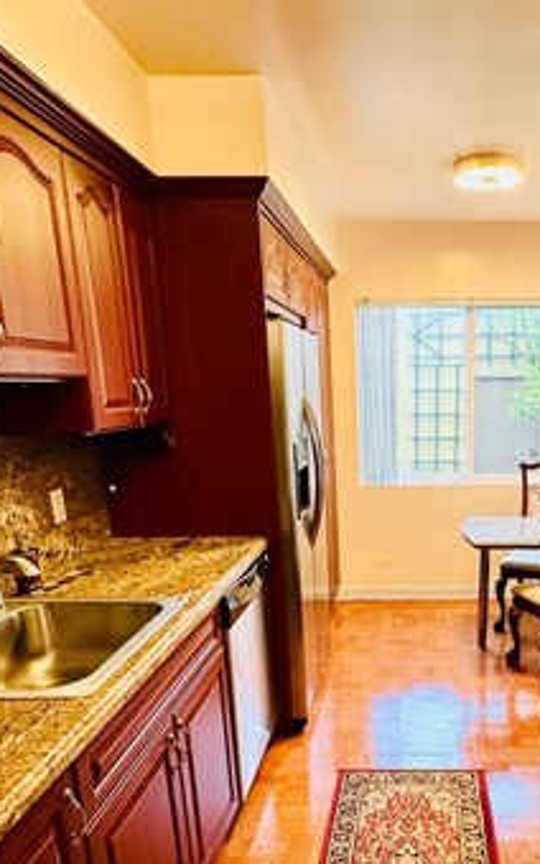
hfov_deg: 43.0
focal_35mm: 28
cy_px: 571
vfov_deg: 64.8
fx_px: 659
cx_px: 413
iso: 200
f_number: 2.2
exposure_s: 1/60
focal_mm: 2.22
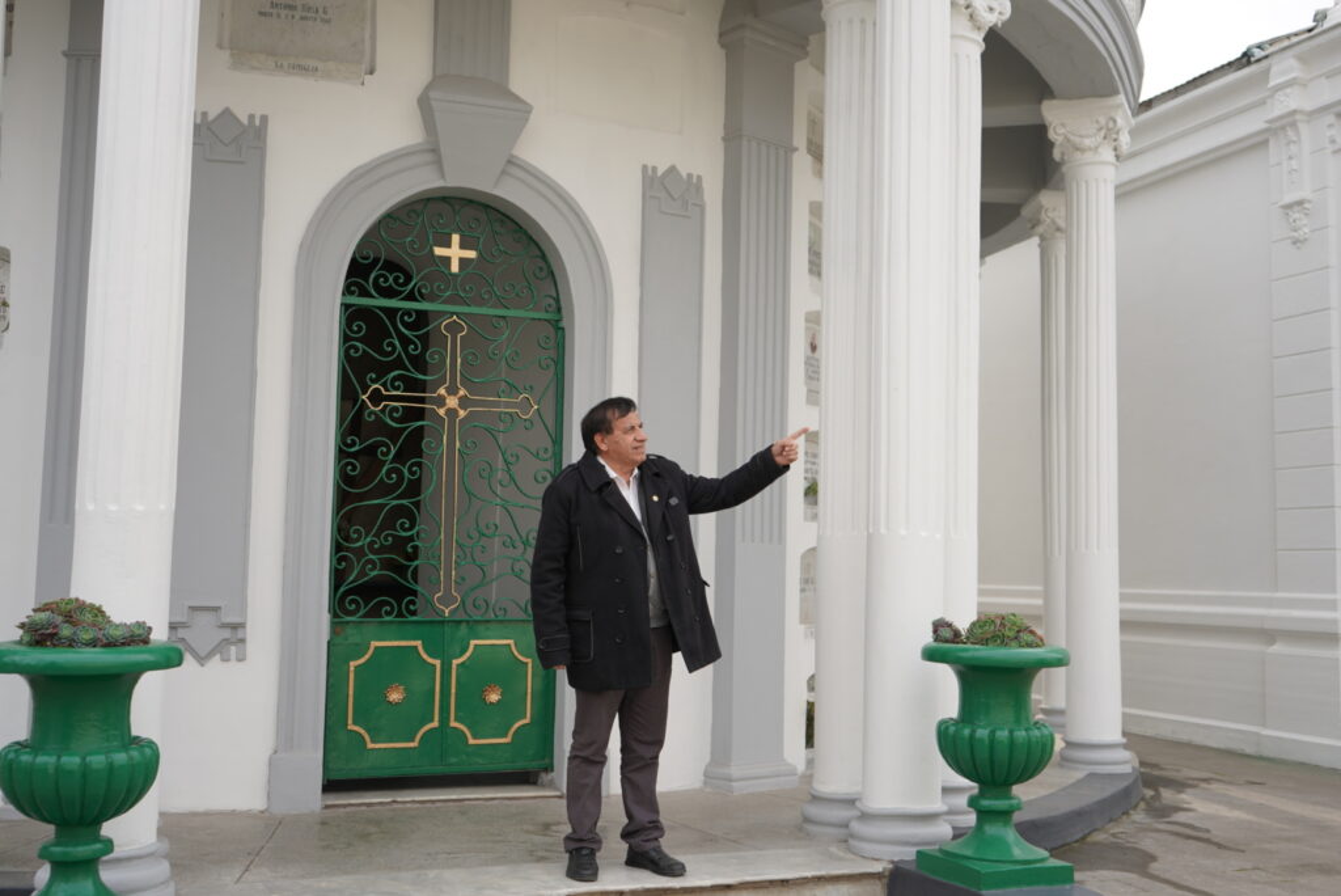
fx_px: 1342
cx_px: 670
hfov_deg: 53.1
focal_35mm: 36
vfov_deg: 36.9
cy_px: 448
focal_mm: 36
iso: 100
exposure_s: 1/320
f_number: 4.5
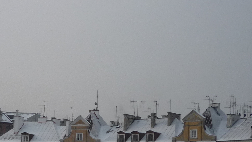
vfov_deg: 13.7
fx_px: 575
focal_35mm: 86
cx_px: 56
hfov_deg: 24.4
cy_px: 162
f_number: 5.6
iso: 100
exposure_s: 1/800
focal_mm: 5.2
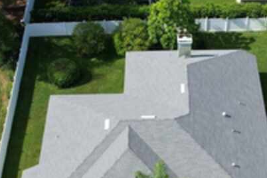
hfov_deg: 28.7
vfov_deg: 18.4
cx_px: 172
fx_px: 519
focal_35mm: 70
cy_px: 213
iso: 100
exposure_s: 1/1500
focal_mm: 8.38
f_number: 2.8
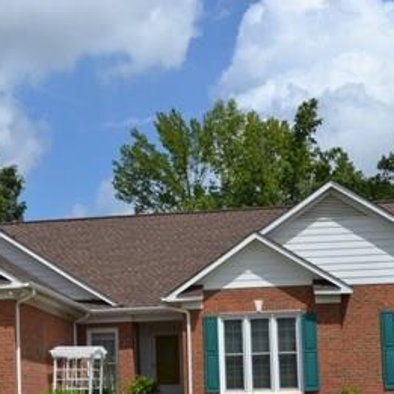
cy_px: 310
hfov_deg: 22.8
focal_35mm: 75
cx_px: 88
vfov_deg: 22.8
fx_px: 966
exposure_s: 1/320
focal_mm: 24
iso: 100
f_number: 9
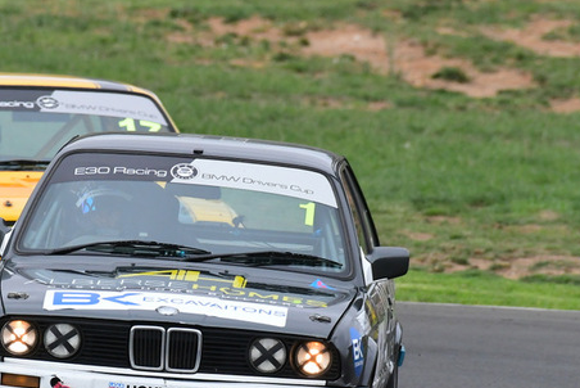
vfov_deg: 1.2
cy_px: 236
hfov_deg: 1.7
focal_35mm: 1195
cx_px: 144
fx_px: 19264
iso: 2000
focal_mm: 450
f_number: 9
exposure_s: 1/640
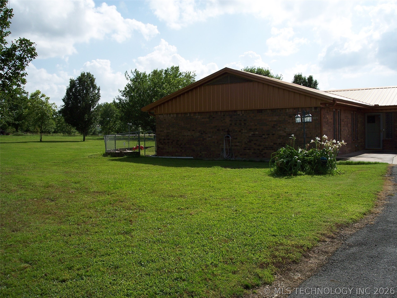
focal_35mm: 39
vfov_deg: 36.8
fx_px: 447
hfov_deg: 47.9
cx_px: 198
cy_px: 149
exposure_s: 1/500
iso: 100
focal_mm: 8
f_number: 5.6
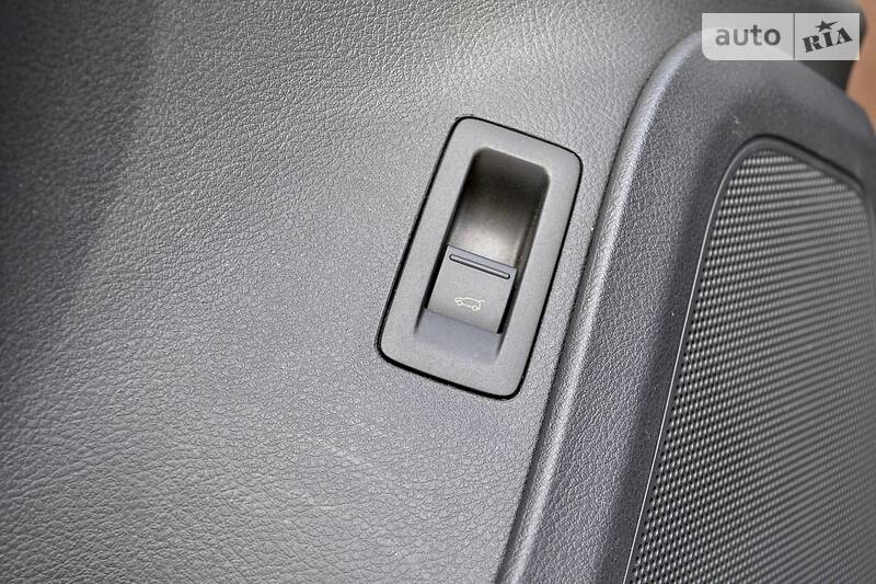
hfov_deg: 33.4
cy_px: 292
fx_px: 1460
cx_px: 438
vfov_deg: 22.6
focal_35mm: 60
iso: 400
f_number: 5.6
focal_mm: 40
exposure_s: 1/60
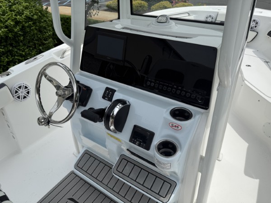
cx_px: 136
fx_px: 188
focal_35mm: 24
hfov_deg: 71.6
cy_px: 102
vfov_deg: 56.8
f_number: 1.78
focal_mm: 6.76
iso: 80
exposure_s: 1/6173
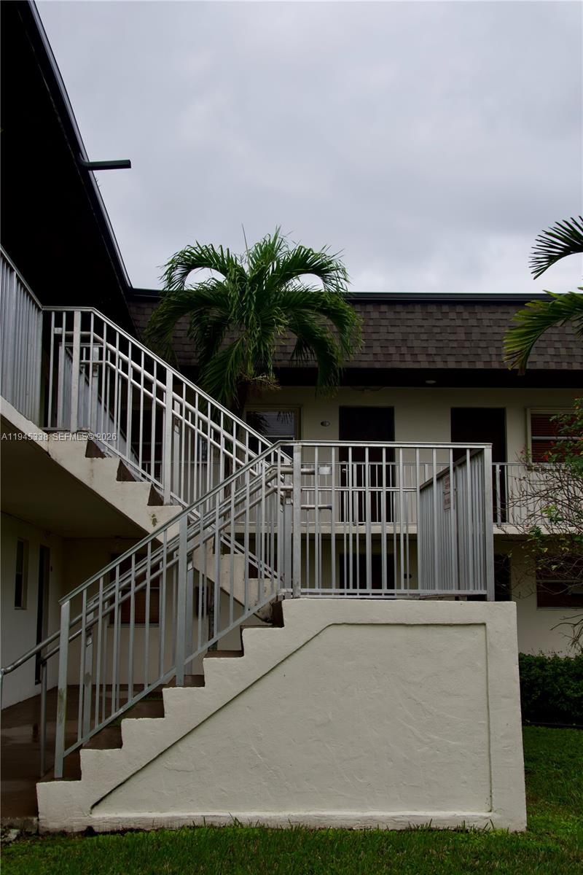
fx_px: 1117
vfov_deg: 42.7
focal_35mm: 46
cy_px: 438
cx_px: 292
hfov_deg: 29.2
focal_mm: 31
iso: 100
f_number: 8
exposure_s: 1/250
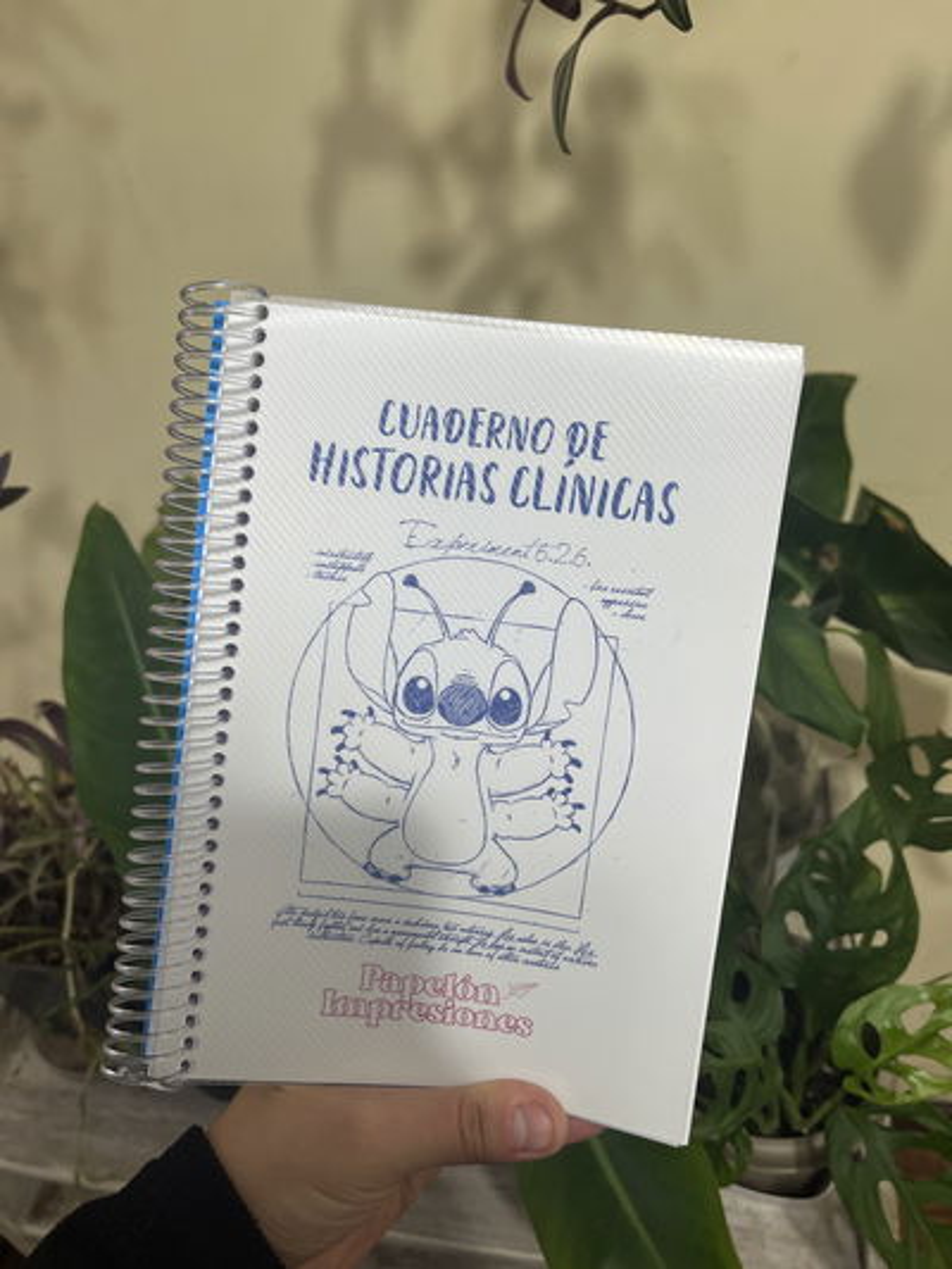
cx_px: 476
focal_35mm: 26
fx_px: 953
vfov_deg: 67.3
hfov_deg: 53.1
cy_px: 634
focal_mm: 5.1
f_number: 1.6
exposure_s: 1/100
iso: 100
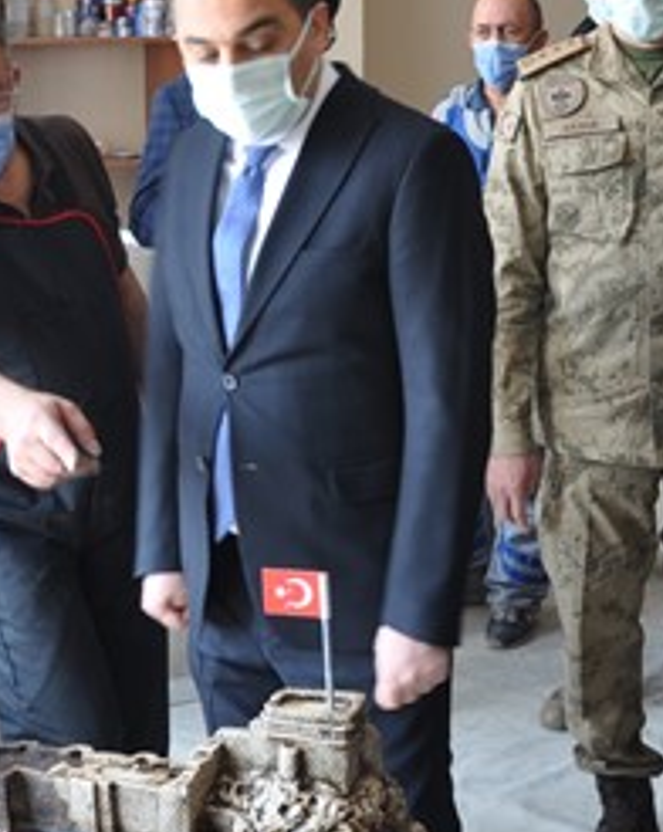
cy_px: 348
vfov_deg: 28.3
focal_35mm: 67
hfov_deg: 22.6
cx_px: 490
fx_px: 1647
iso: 200
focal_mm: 18
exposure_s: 1/25
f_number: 5
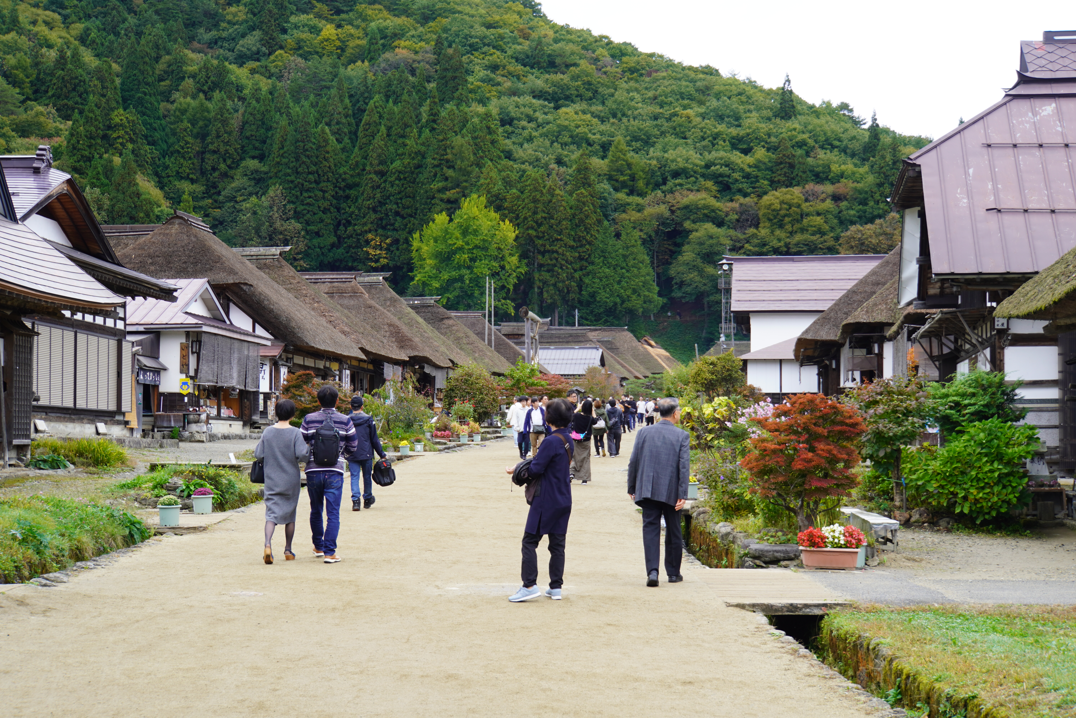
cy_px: 359
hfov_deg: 30.5
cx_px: 538
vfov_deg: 20.6
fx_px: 1973
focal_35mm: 66
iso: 125
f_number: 5
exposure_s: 1/80
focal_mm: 44
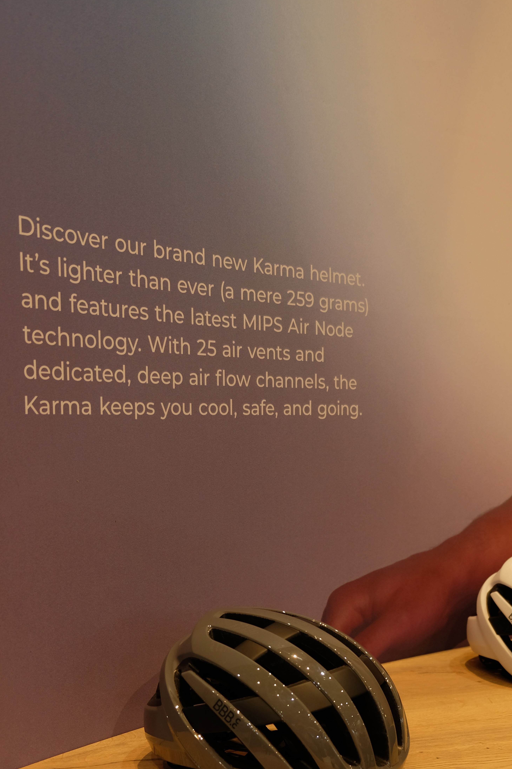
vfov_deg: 43.9
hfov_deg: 30.2
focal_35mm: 44
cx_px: 351
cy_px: 510
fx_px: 939
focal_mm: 21.4
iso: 320
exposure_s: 1/60
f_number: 3.2
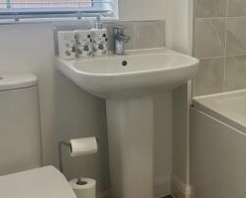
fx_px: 401
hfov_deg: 32.8
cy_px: 82
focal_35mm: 55
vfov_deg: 27.6
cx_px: 208
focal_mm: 6.86
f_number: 1.78
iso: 80
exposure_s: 1/161
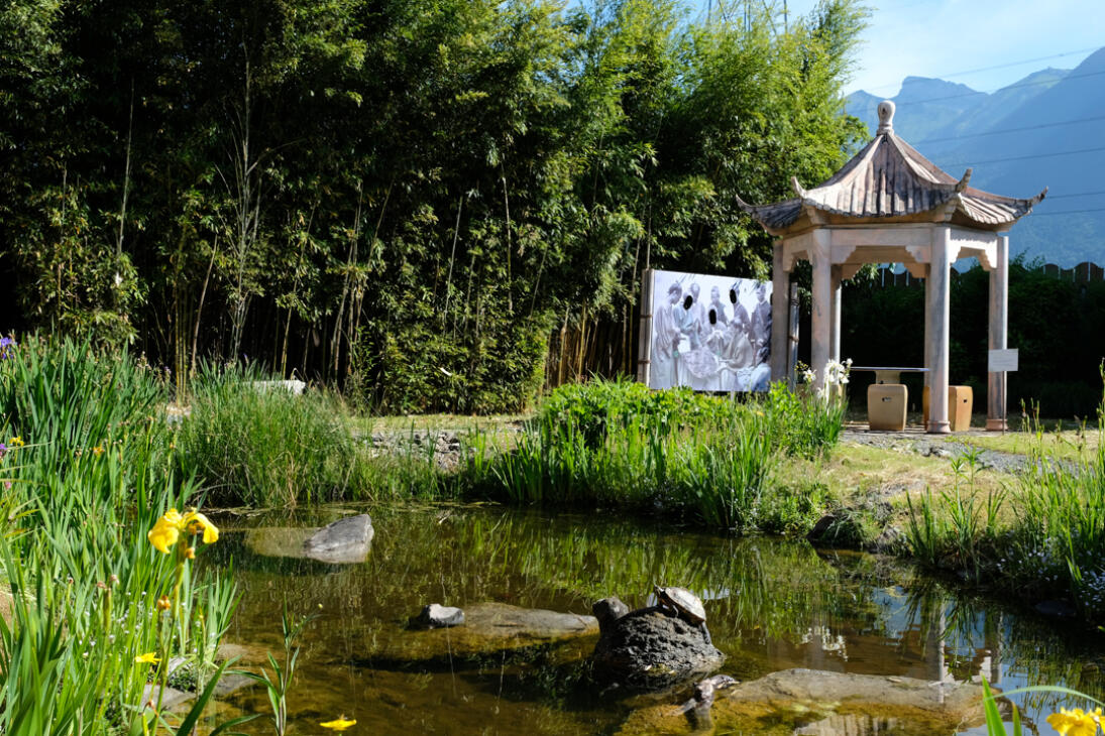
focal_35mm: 39
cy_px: 368
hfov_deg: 49.6
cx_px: 552
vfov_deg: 34.2
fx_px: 1197
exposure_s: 1/125
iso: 200
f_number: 8
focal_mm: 25.7
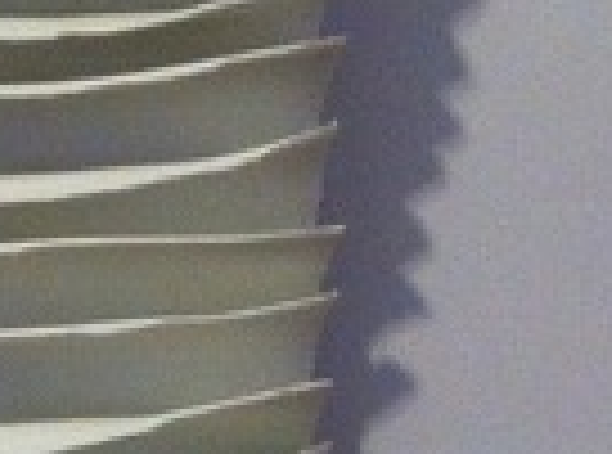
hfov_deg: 6.9
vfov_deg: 5.5
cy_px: -238
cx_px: -1017
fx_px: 4669
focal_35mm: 265
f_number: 2.8
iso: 80
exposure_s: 1/60
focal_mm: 3.85
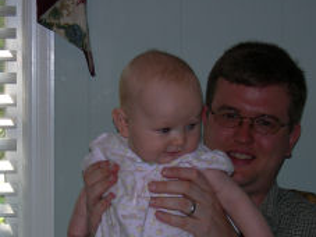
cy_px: 178
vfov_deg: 11.6
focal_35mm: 127
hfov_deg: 15.5
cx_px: 89
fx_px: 1159
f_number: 3.7
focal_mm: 14.9
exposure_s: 1/60.1
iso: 50
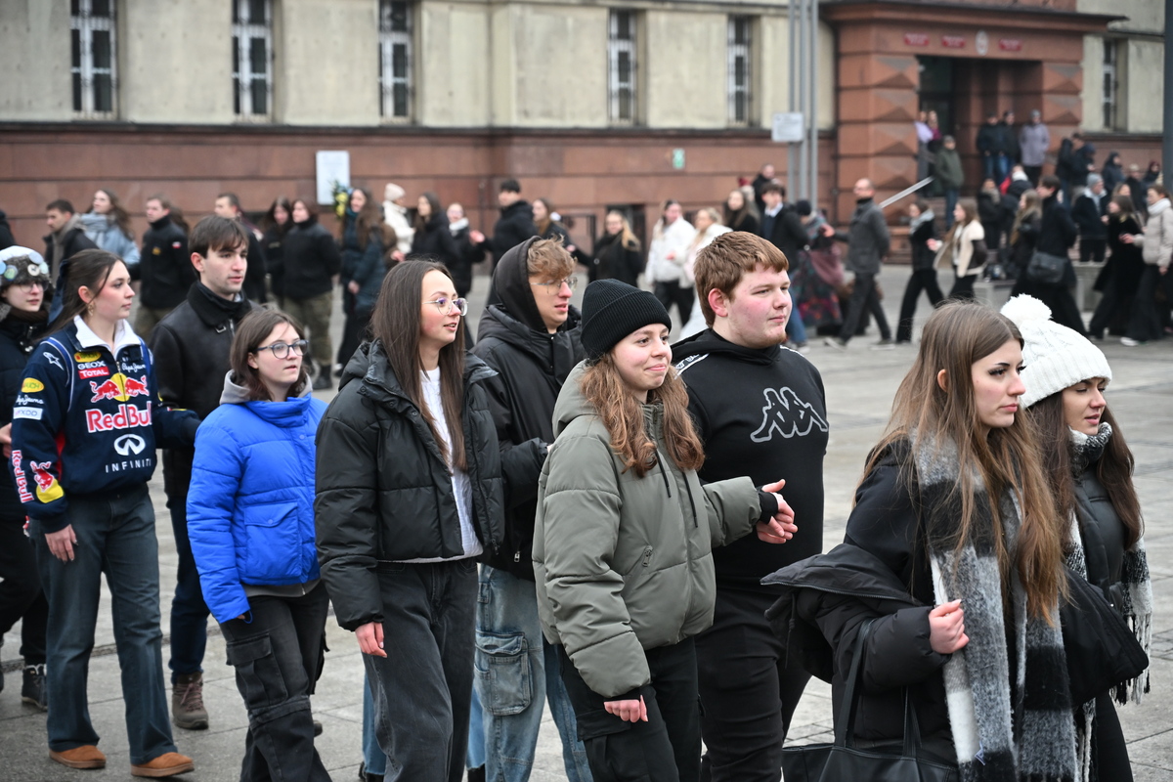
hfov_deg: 28.8
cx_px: 586
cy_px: 391
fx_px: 2281
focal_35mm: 70
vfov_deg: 19.5
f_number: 4
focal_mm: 70
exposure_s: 1/640
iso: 2000
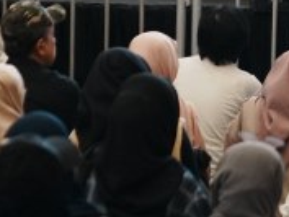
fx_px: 2548
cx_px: 256
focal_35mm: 305
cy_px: -153
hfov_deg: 6.5
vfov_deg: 4.8
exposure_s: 1/125
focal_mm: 70
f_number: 2.8
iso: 1250
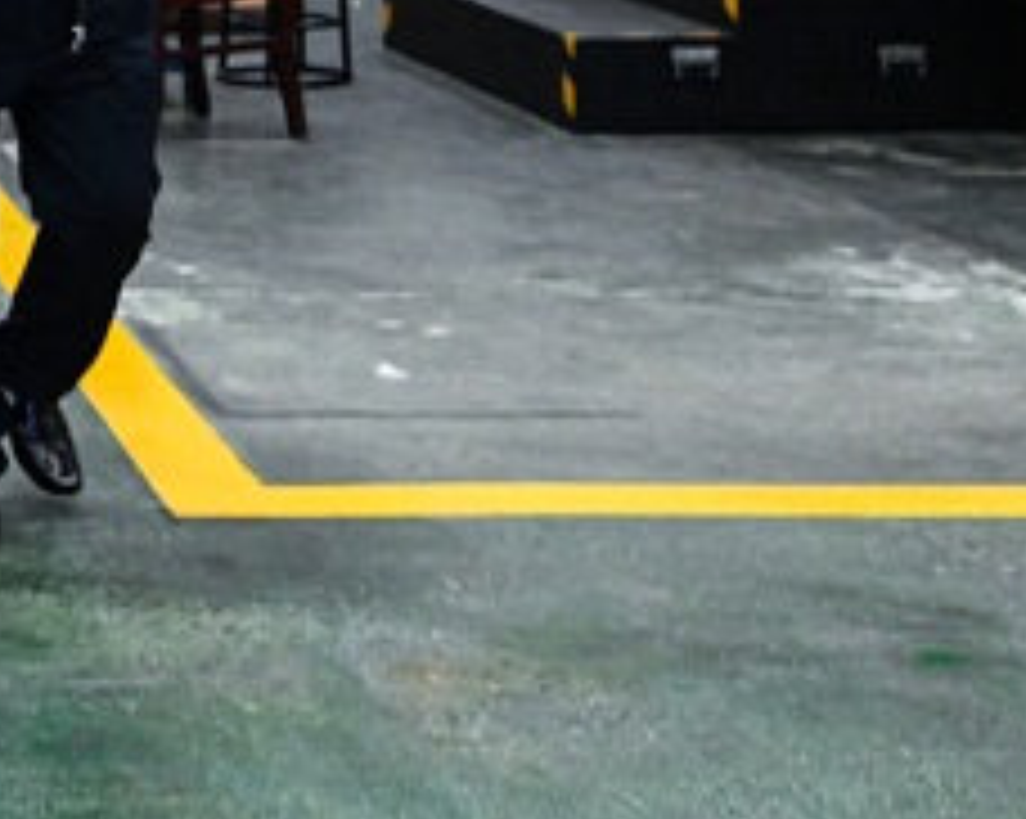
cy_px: -119
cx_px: -652
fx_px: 3064
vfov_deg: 14.8
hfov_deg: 16.7
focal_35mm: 101
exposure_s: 1/100
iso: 5000
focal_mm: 32
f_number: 5
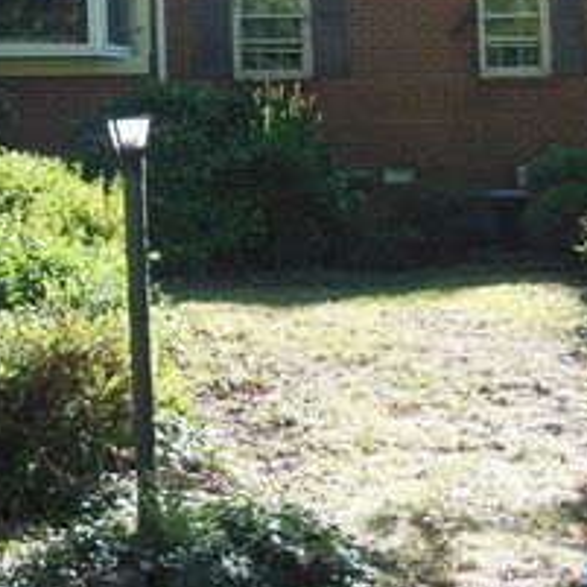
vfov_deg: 19.3
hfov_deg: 19.6
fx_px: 1688
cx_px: 140
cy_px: 50
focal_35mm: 88
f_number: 4.1
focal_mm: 6.9
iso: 125
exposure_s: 1/125
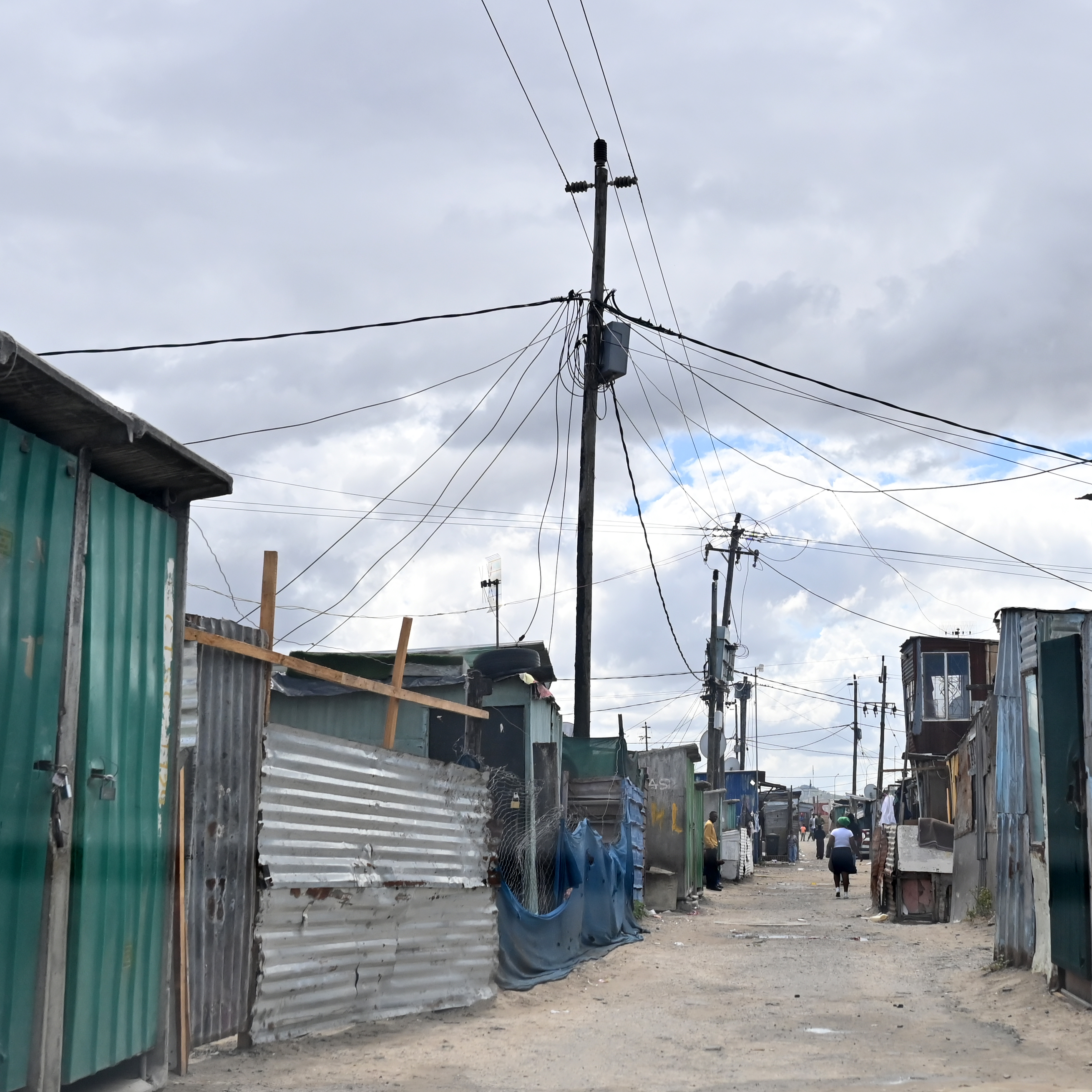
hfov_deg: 36.4
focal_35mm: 46
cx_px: 728
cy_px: 547
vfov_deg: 36.8
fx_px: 1642
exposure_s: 1/5000
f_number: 4
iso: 640
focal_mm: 24
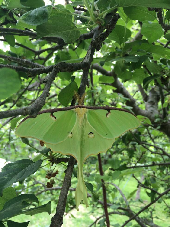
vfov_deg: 61.7
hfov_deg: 48.2
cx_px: 85
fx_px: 190
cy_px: 114
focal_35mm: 29
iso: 40
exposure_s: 1/120
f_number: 2.2
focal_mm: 4.15
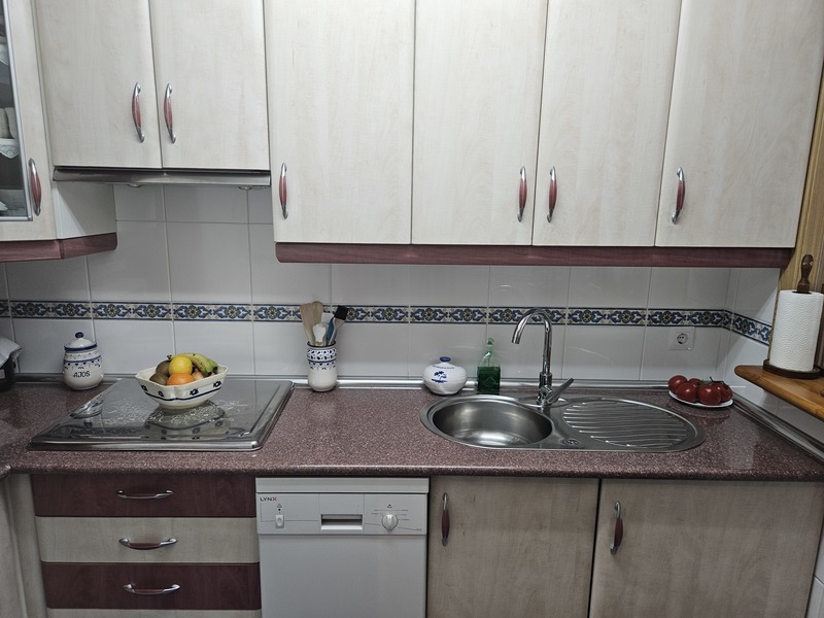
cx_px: 412
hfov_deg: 73.9
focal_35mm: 23
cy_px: 309
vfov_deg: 58.9
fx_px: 547
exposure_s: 1/100
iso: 125
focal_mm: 5.4
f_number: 1.8
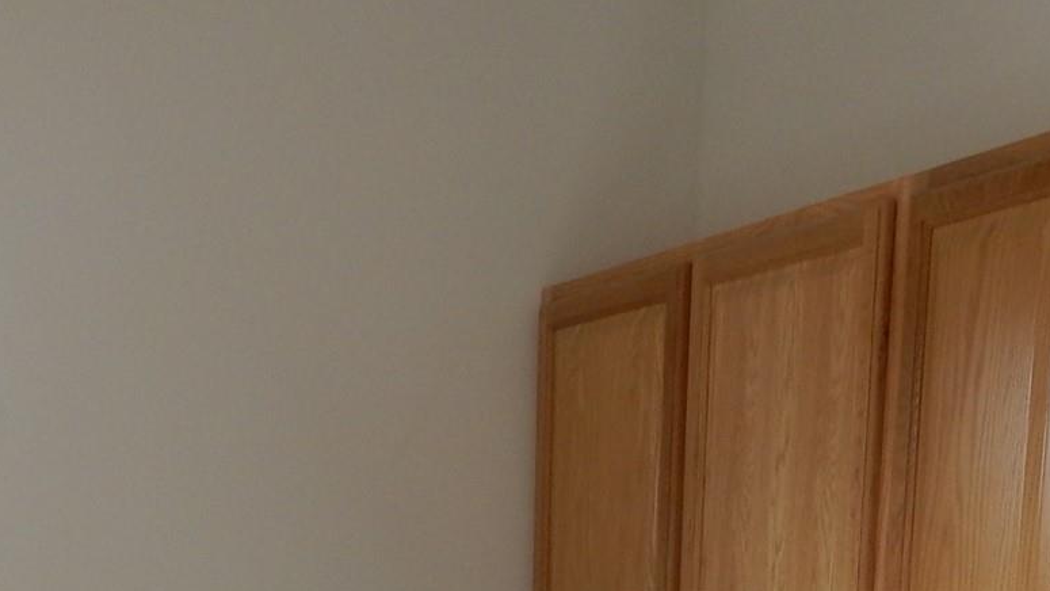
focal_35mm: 72
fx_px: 2005
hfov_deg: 29.1
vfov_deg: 14.9
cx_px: 340
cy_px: 1018
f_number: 4.2
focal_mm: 4.5
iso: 125
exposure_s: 1/60
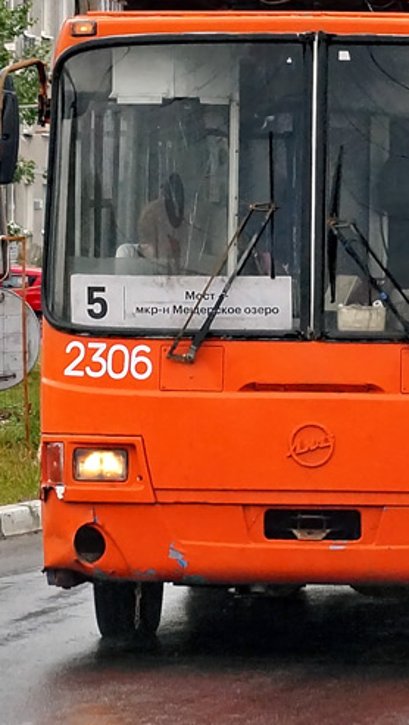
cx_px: 299
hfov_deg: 3.8
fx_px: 6177
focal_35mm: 321
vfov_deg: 6.7
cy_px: 134
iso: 800
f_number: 5.6
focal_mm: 80
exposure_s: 1/800
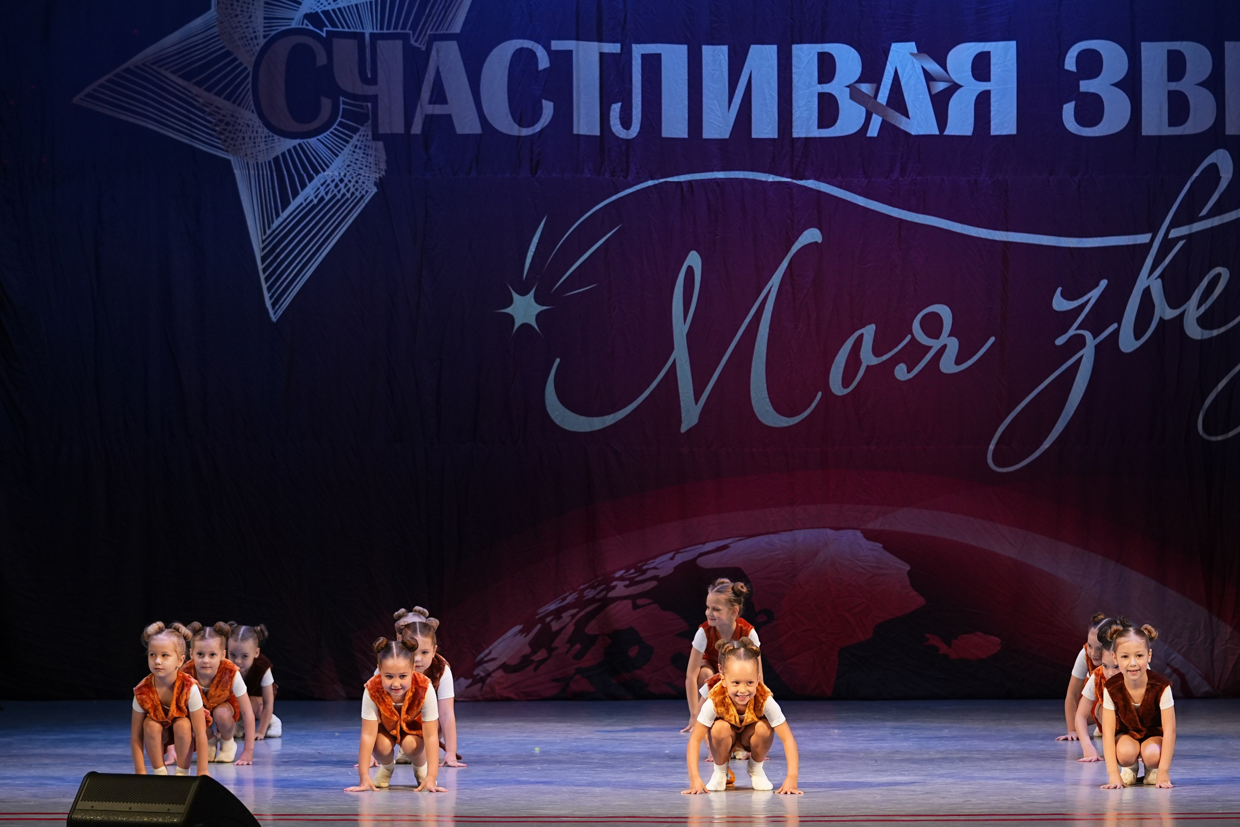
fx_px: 5201
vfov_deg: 9.1
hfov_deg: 13.6
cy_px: 414
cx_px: 620
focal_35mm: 151
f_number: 2.8
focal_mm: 101
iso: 1250
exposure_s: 1/400
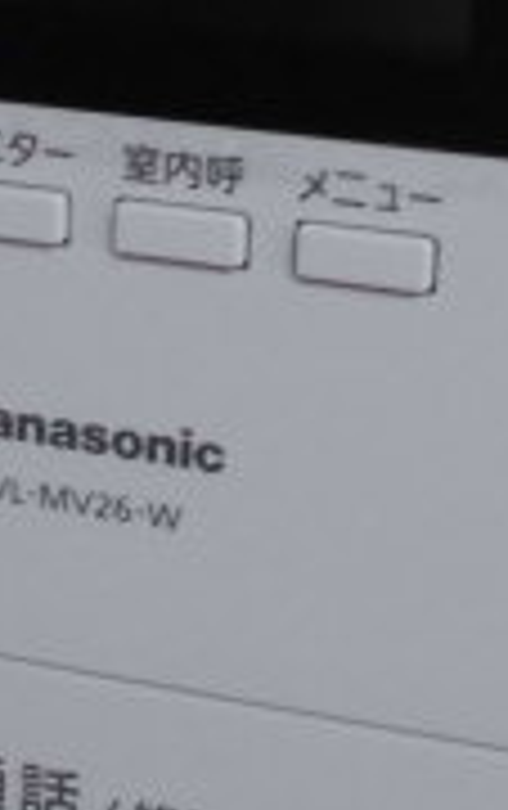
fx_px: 2407
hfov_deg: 12.0
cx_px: 63
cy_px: 94
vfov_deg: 18.8
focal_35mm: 109
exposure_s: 1/50
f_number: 3.7
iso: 400
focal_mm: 5.3
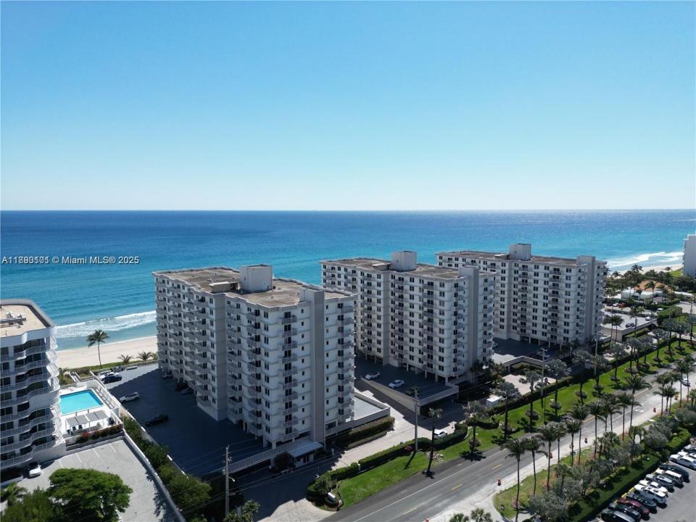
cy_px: 261
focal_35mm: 24
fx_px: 483
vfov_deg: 56.8
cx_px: 348
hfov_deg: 71.6
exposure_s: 1/3200
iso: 130
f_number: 1.7
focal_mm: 6.72
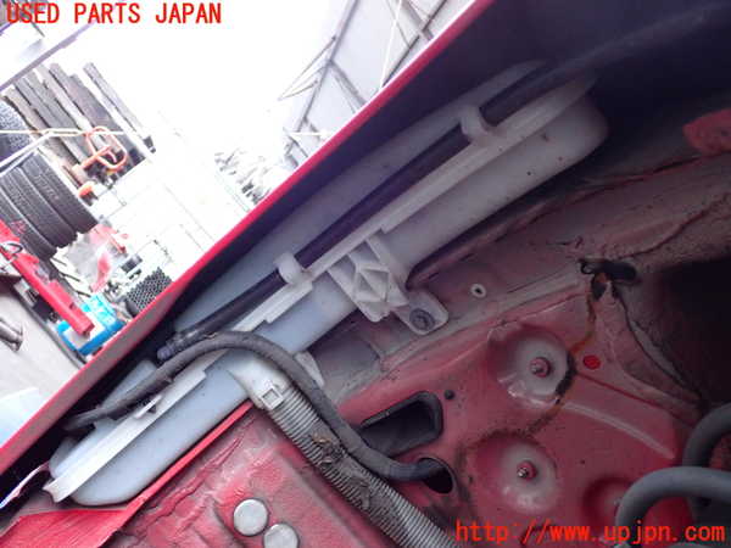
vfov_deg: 39.7
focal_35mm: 36
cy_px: 274
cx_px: 366
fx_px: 760
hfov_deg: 51.4
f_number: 2.5
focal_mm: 6.37
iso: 800
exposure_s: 1/125
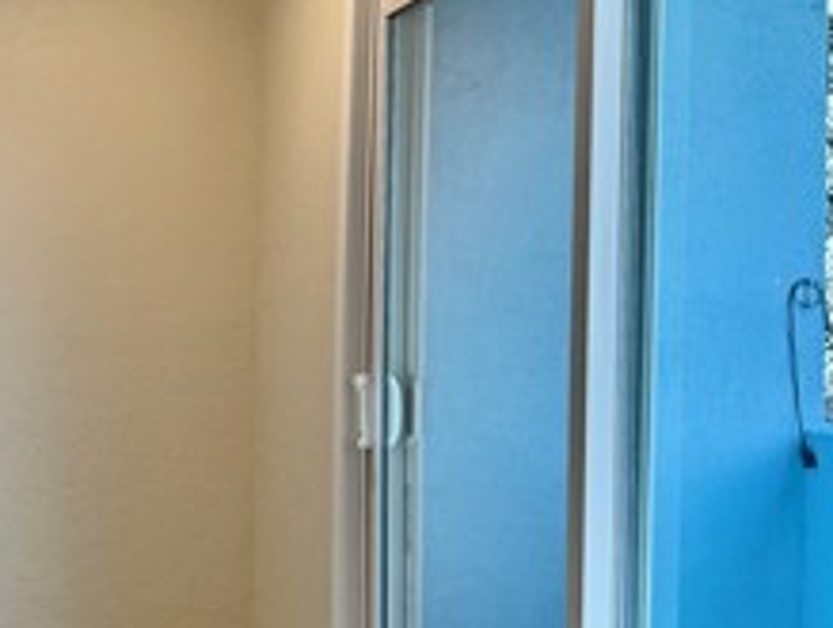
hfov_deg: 25.2
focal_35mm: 70
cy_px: 331
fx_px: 1687
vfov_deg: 21.1
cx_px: -141
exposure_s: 1/171
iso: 80
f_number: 1.78
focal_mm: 6.76
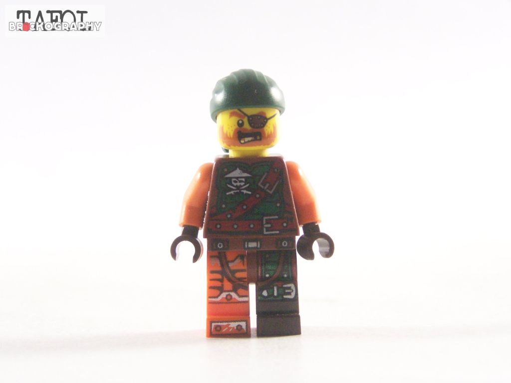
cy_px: 192
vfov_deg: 18.0
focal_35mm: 82
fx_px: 1210
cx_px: 256
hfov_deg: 23.8
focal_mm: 13.7
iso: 400
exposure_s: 1/60
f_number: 3.2
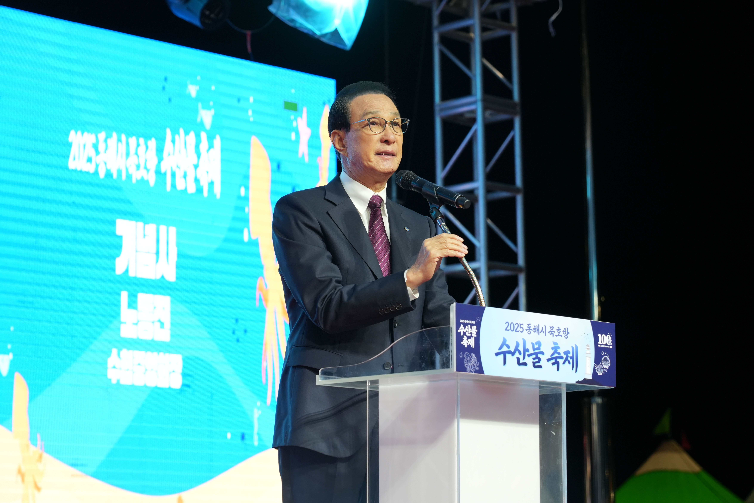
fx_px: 2199
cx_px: 377
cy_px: 252
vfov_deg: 13.0
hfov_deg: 19.5
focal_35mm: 105
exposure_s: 1/125
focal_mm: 105
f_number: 5.6
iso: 1250
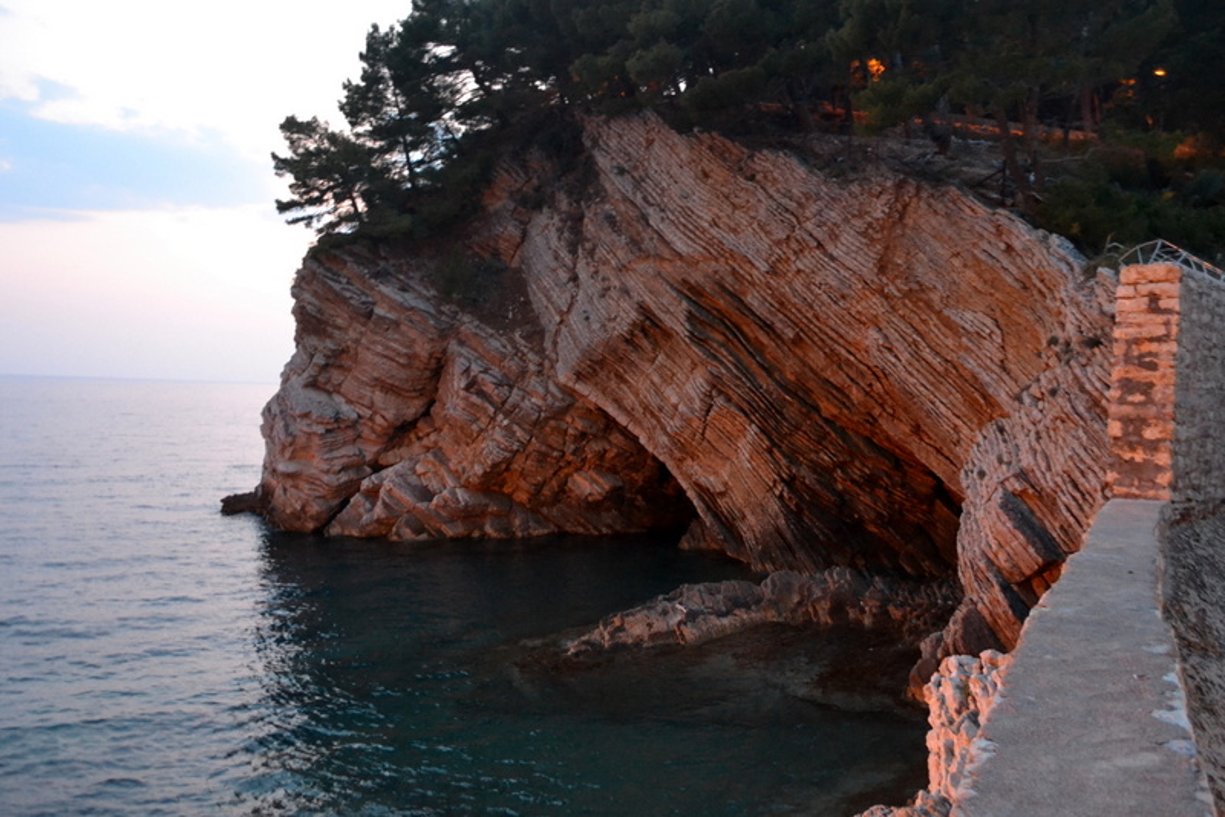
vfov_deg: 43.6
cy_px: 408
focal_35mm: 30
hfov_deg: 61.9
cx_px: 612
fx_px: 1021
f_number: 3.8
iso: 3200
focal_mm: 20
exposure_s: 1/10
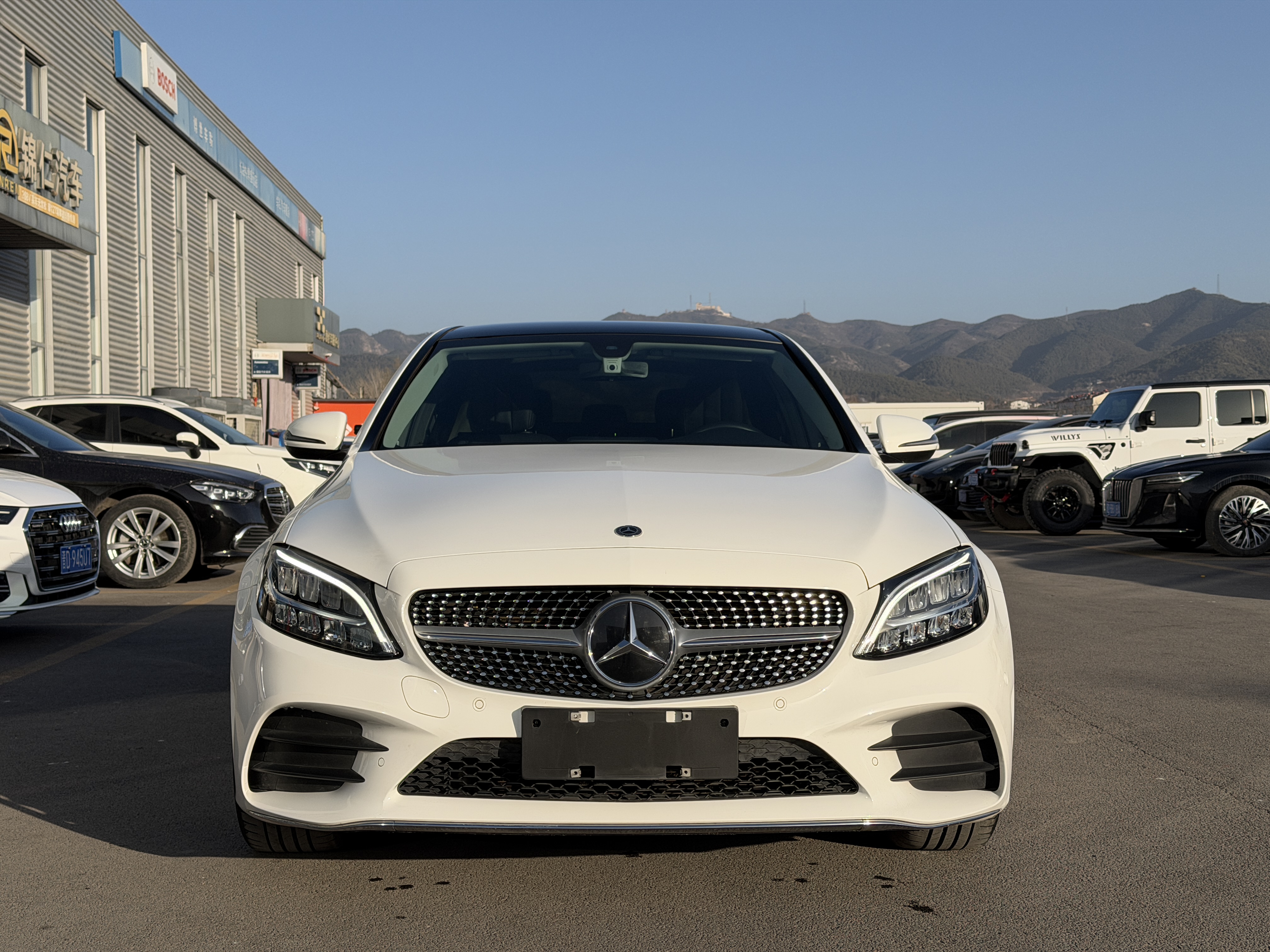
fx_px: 1761
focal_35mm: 48
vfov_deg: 30.3
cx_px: 635
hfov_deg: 39.7
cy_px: 476
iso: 64
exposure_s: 1/6536
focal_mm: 6.76
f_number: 1.78
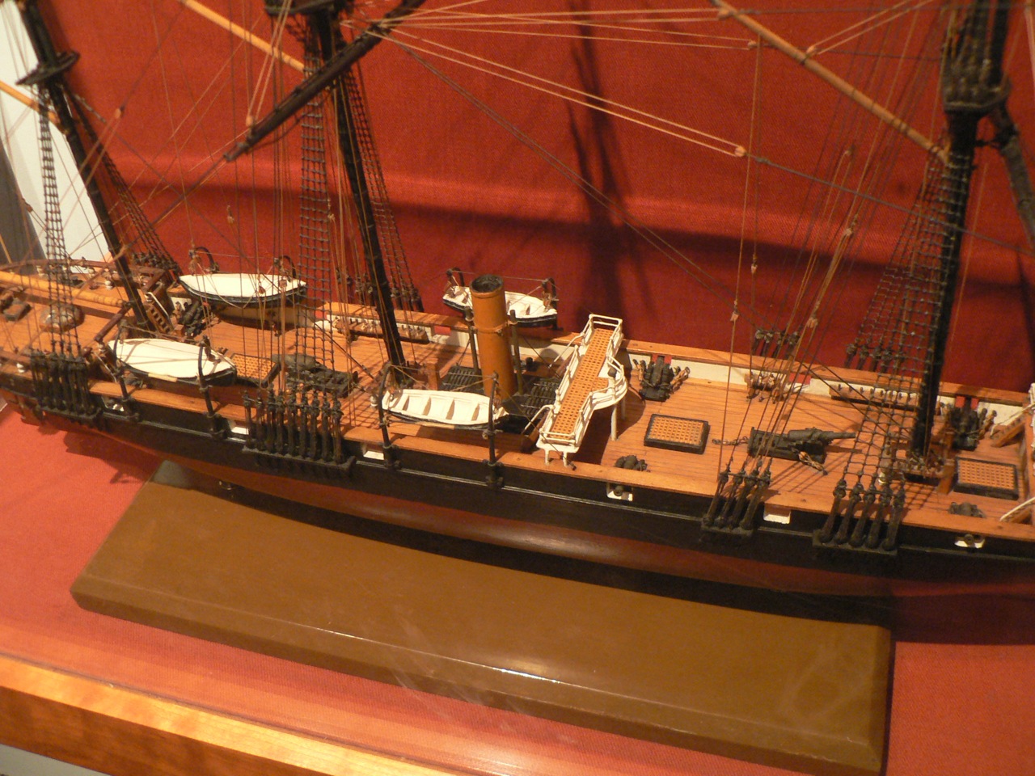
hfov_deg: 51.4
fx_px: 1076
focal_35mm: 36
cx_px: 518
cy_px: 388
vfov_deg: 39.7
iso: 200
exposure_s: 1/10
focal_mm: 6
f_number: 2.8
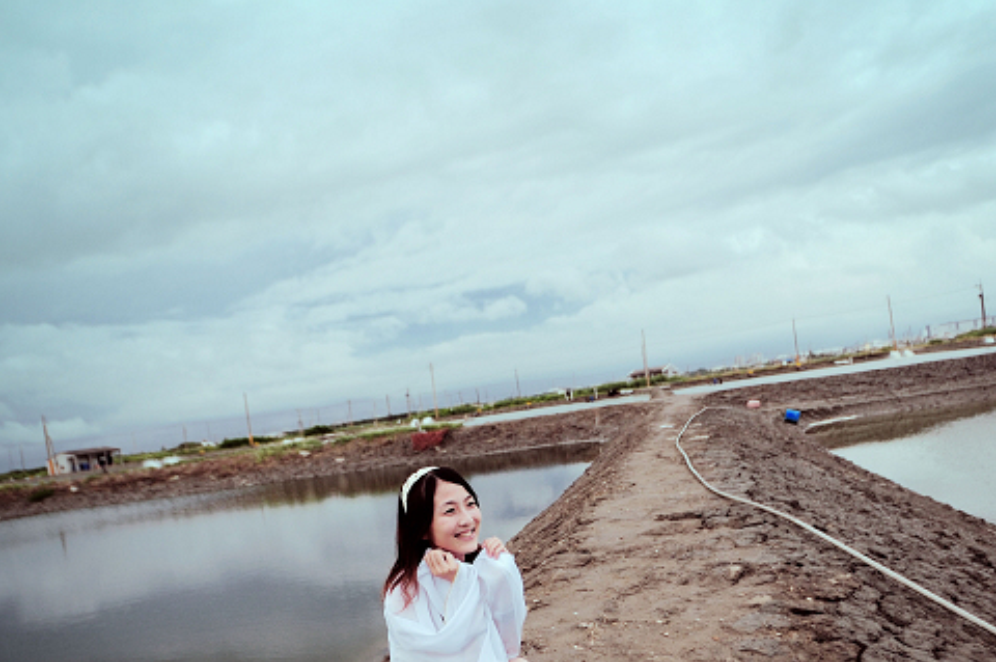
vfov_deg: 43.1
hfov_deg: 62.0
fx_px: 829
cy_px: 427
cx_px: 506
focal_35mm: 30
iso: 200
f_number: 2.8
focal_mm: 18
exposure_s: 1/640
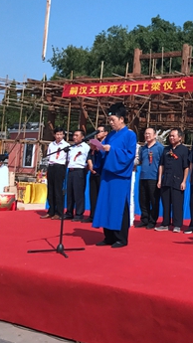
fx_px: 482
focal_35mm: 53
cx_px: 270
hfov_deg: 20.2
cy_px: 137
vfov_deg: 39.0
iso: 20
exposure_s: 1/1709
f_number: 1.8
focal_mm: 3.99
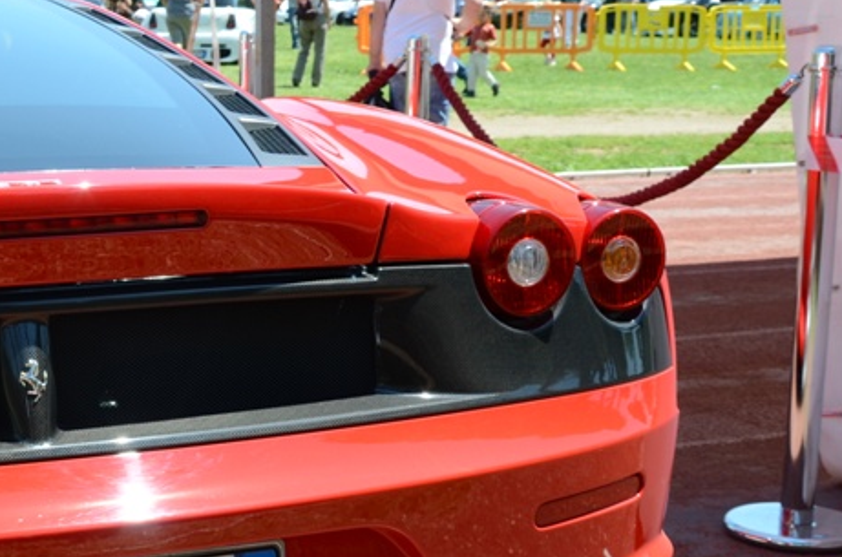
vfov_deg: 19.8
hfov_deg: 27.9
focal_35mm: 68
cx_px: -4
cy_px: 415
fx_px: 1587
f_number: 7.1
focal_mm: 18
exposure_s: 1/200
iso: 100
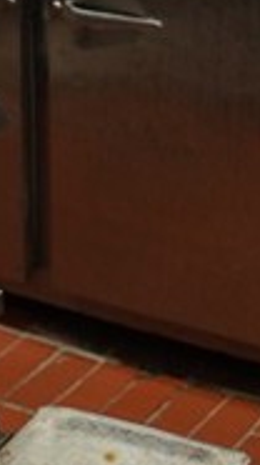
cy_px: -344
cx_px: 508
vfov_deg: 17.2
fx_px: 1280
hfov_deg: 10.7
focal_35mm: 104
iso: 800
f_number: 2.8
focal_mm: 18
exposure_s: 1/125
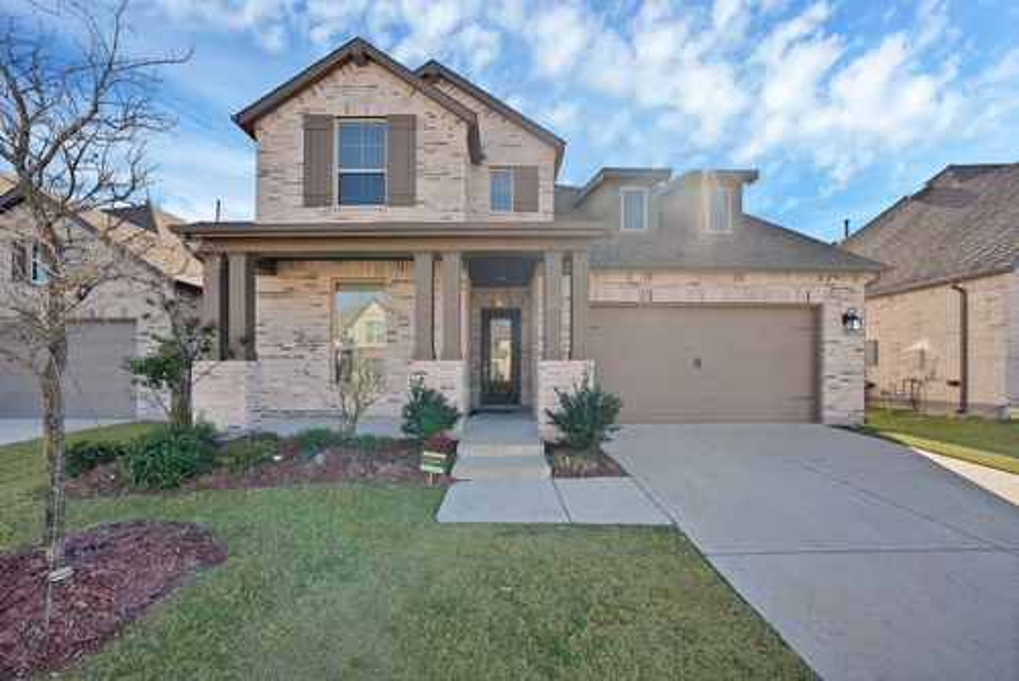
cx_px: 510
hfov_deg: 112.6
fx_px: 340
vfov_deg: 90.1
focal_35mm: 12
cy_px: 340
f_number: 5
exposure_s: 1/400
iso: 640
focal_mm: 12
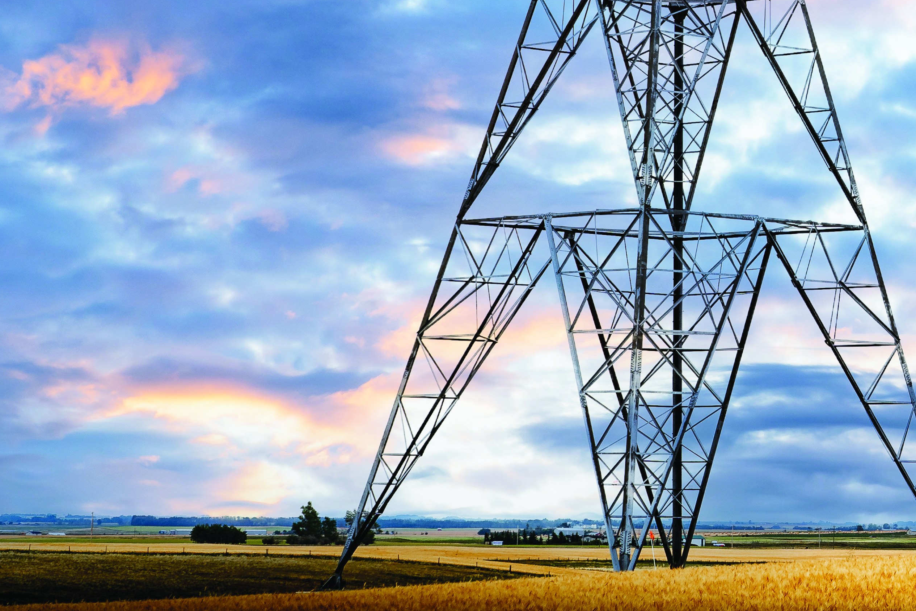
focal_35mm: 147
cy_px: -57
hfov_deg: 13.6
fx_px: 3740
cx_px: 1037
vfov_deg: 9.2
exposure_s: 1/125
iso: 200
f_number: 8
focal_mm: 62
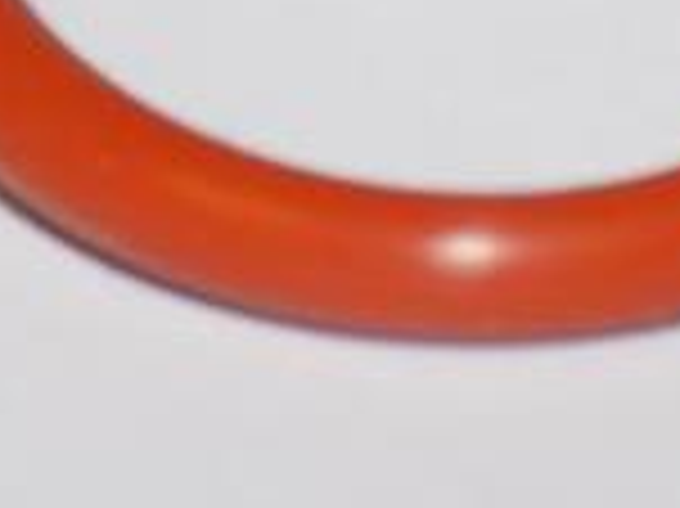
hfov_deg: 4.7
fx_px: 8264
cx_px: 522
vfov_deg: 3.5
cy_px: -151
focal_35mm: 421
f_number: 5.2
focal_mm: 27.3
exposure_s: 1/30
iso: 200
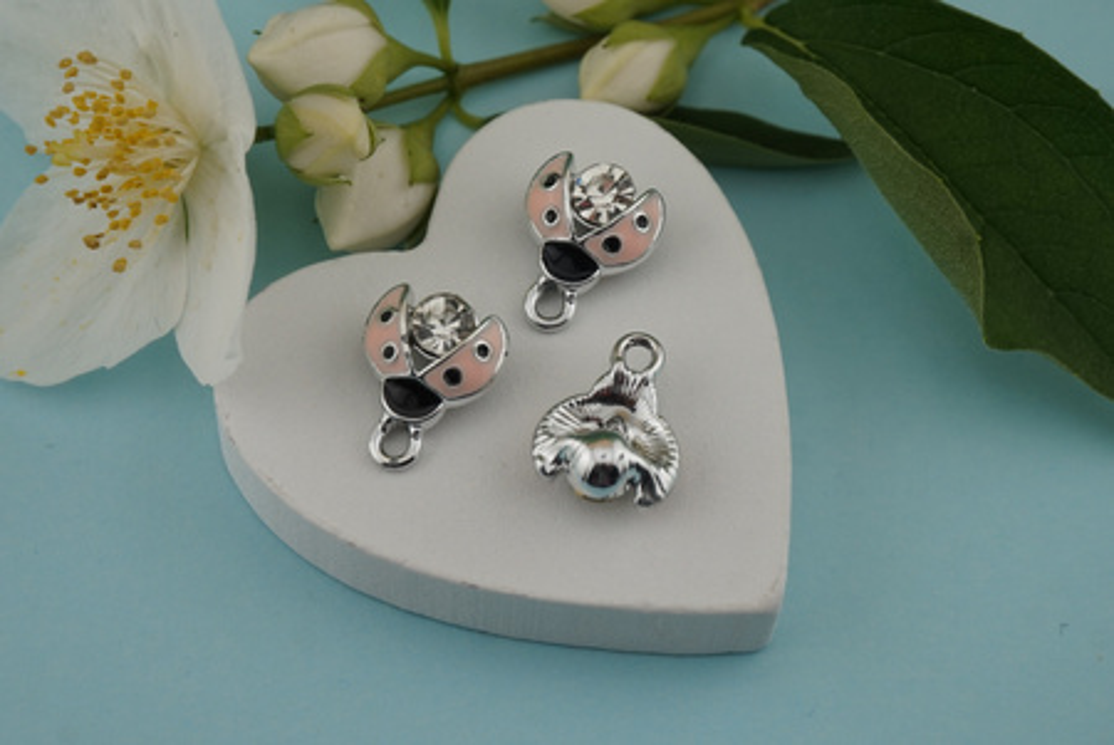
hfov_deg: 31.9
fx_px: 1951
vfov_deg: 21.6
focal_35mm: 63
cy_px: 372
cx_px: 557
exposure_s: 1/125
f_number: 9
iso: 100
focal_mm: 42
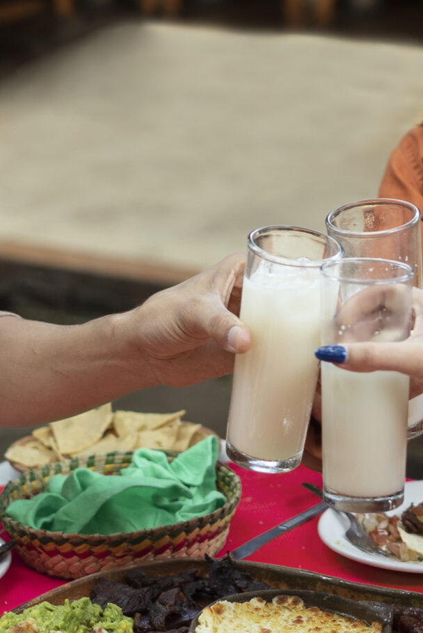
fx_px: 2483
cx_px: 323
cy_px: 302
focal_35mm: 141
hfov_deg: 9.7
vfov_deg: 14.5
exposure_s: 1/200
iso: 400
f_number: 2.5
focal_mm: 50
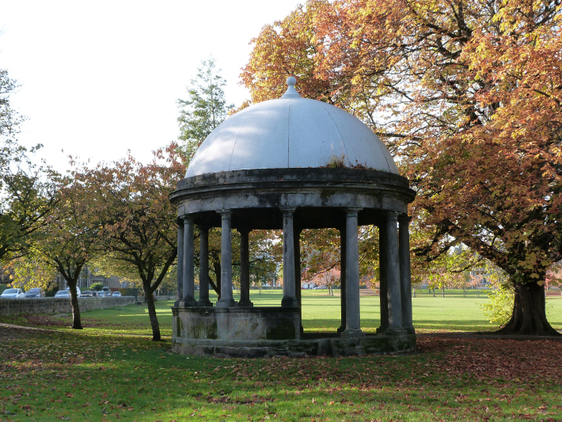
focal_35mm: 56
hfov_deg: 34.3
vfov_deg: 26.1
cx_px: 281
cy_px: 211
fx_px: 909
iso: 160
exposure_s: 1/125
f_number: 4
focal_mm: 10
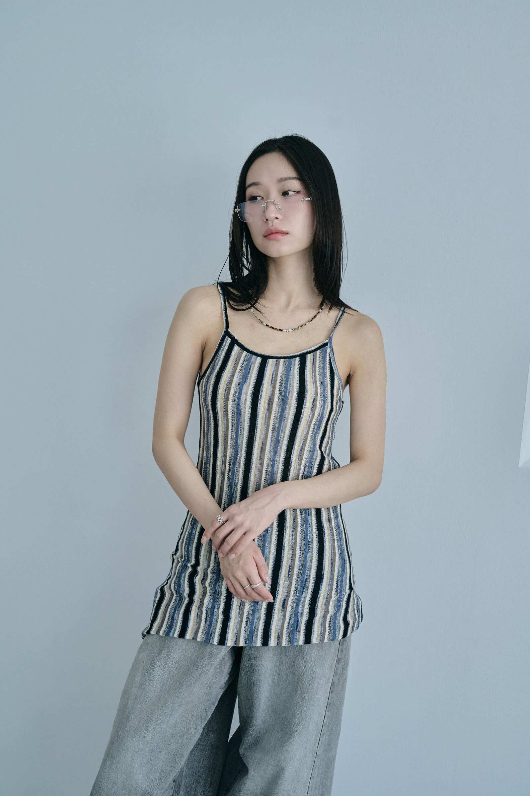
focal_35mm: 50
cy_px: 398
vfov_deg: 39.6
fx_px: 1106
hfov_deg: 27.0
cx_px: 265
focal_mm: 50
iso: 1250
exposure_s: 1/125
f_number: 4
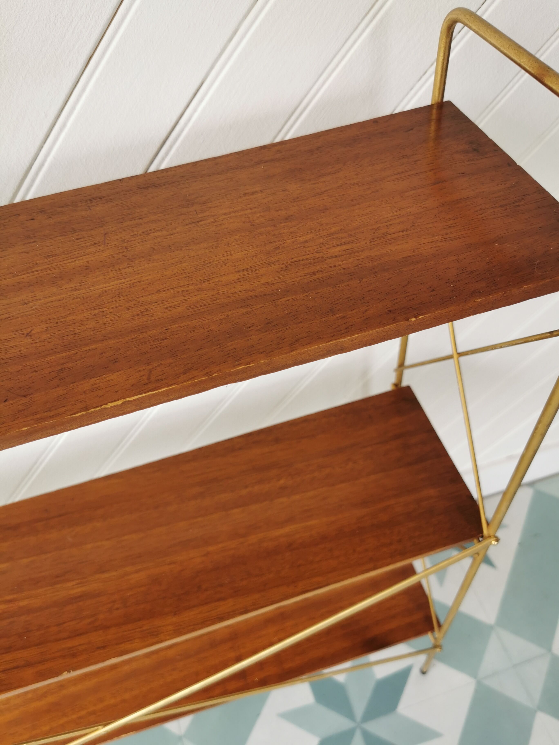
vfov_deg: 65.3
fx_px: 581
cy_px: 372
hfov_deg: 51.4
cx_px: 280
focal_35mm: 27
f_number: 1.6
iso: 50
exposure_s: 1/206
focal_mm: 5.56
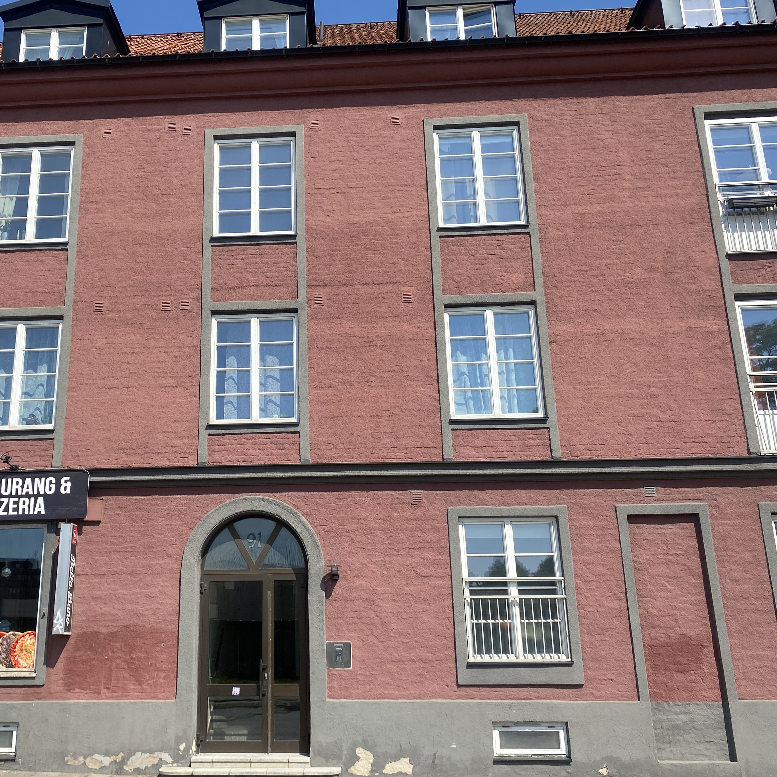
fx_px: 863
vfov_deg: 48.4
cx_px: 288
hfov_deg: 48.0
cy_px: 380
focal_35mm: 34
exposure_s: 1/3300
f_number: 1.8
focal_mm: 4.25
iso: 32
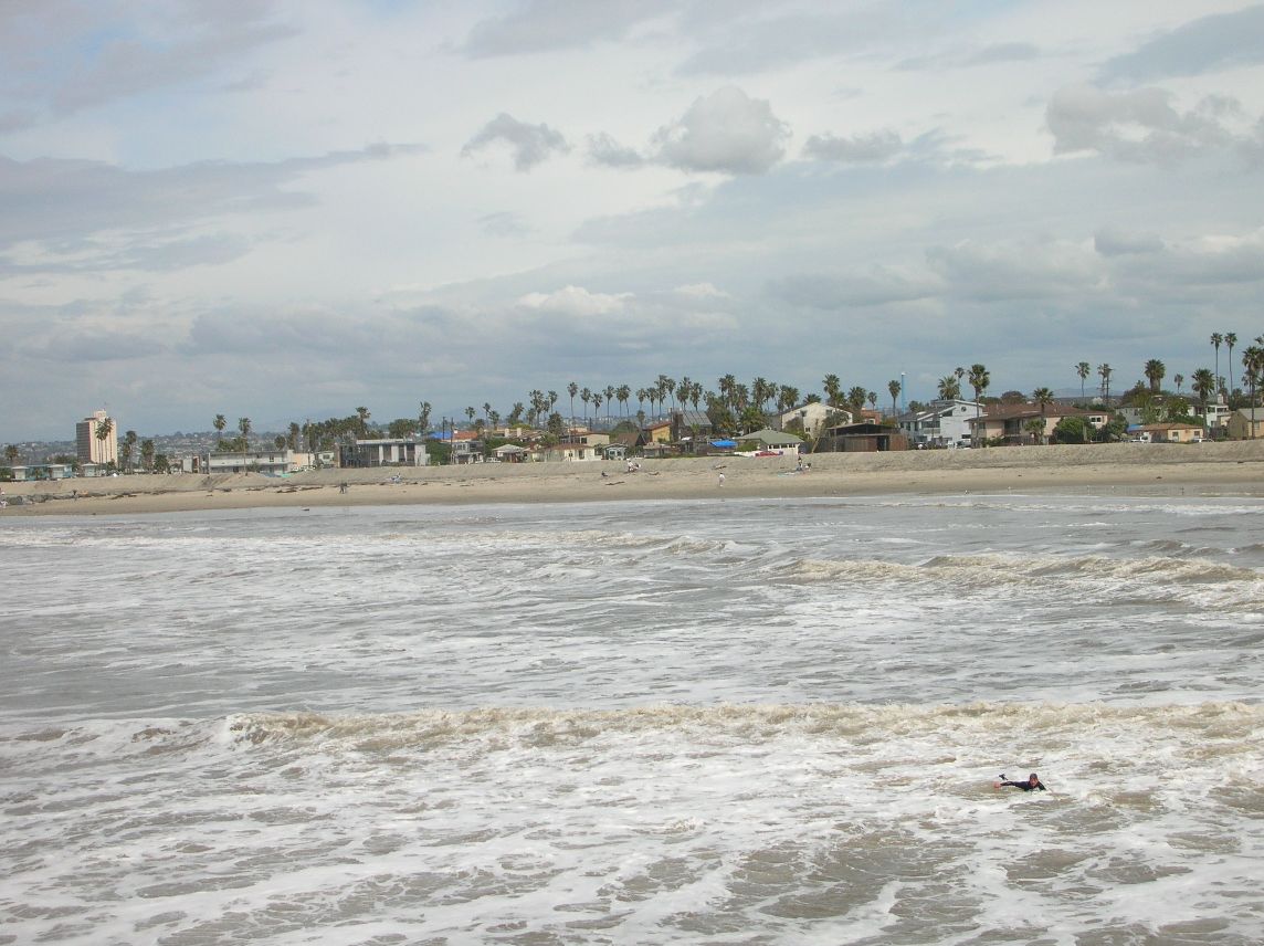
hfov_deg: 26.4
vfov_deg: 19.9
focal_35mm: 74
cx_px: 632
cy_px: 473
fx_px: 2700
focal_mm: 12.3
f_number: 4
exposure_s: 1/969
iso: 50
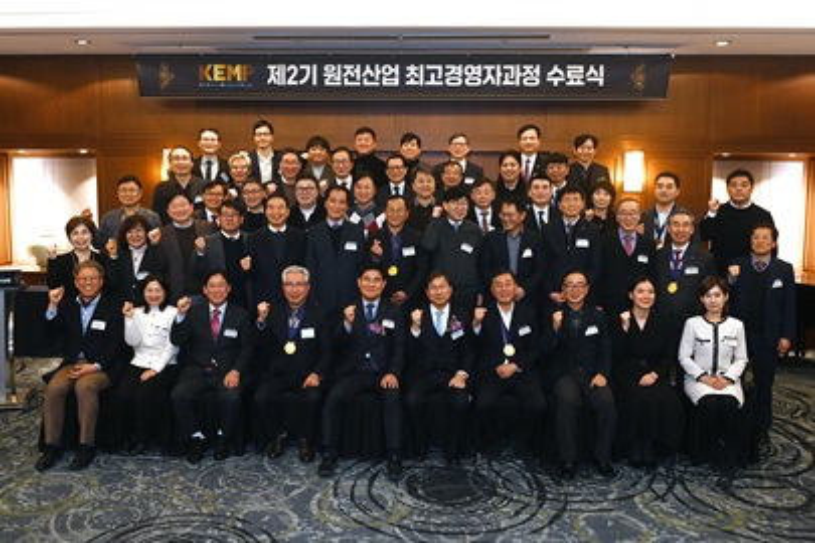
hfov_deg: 63.7
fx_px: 656
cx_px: 408
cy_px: 272
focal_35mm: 29
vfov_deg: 45.0
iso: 2000
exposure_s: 1/60
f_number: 5.6
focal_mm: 29
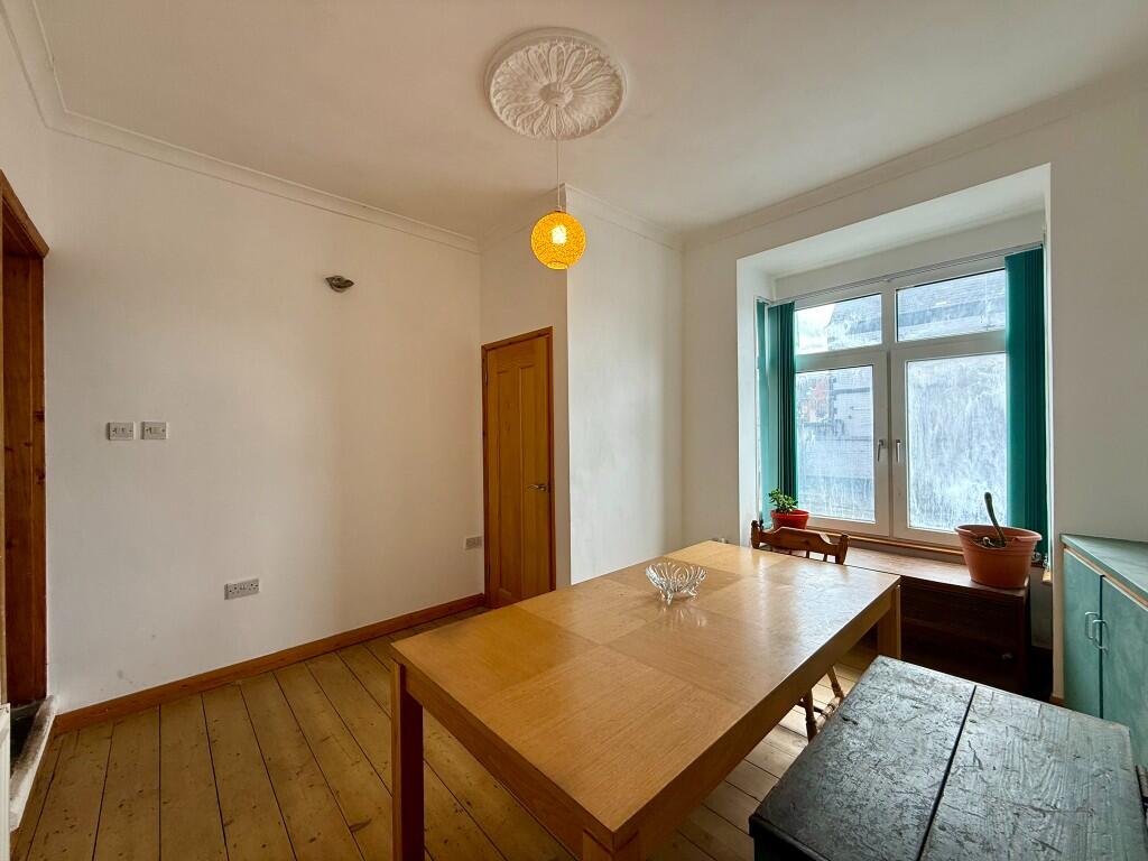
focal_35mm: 14
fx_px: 464
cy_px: 430
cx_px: 574
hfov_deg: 102.1
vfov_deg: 85.7
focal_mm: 2.22
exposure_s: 1/128
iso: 64
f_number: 2.2
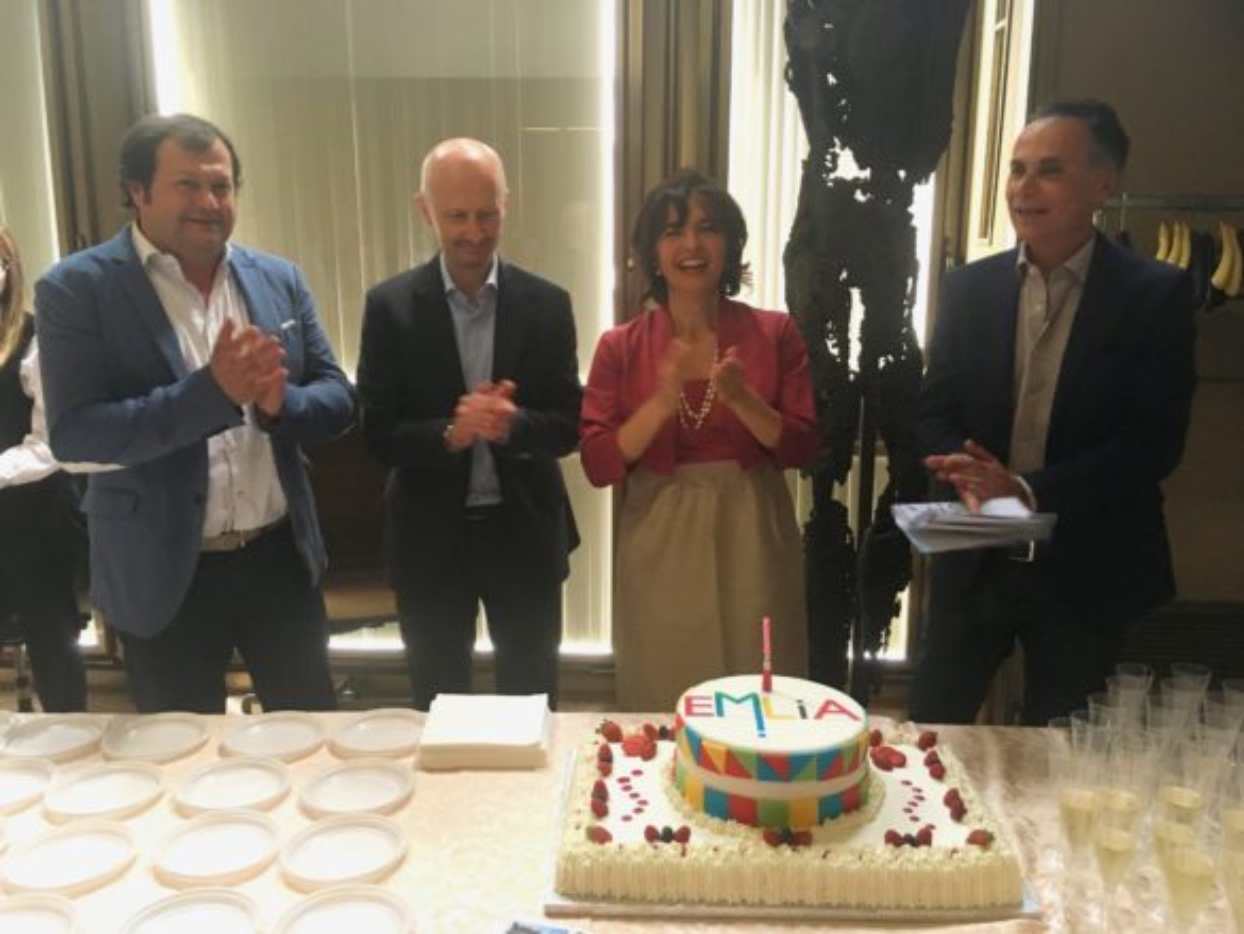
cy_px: 467
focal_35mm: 29
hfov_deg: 61.6
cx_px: 622
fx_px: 1042
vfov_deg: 48.2
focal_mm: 4.15
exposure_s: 1/33
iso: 200
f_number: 2.2
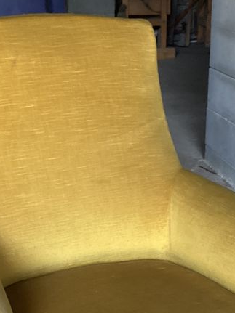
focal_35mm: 72
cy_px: 257
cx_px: 115
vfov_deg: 26.5
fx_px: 652
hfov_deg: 20.4
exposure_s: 1/50
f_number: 2.4
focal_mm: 3.3
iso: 200
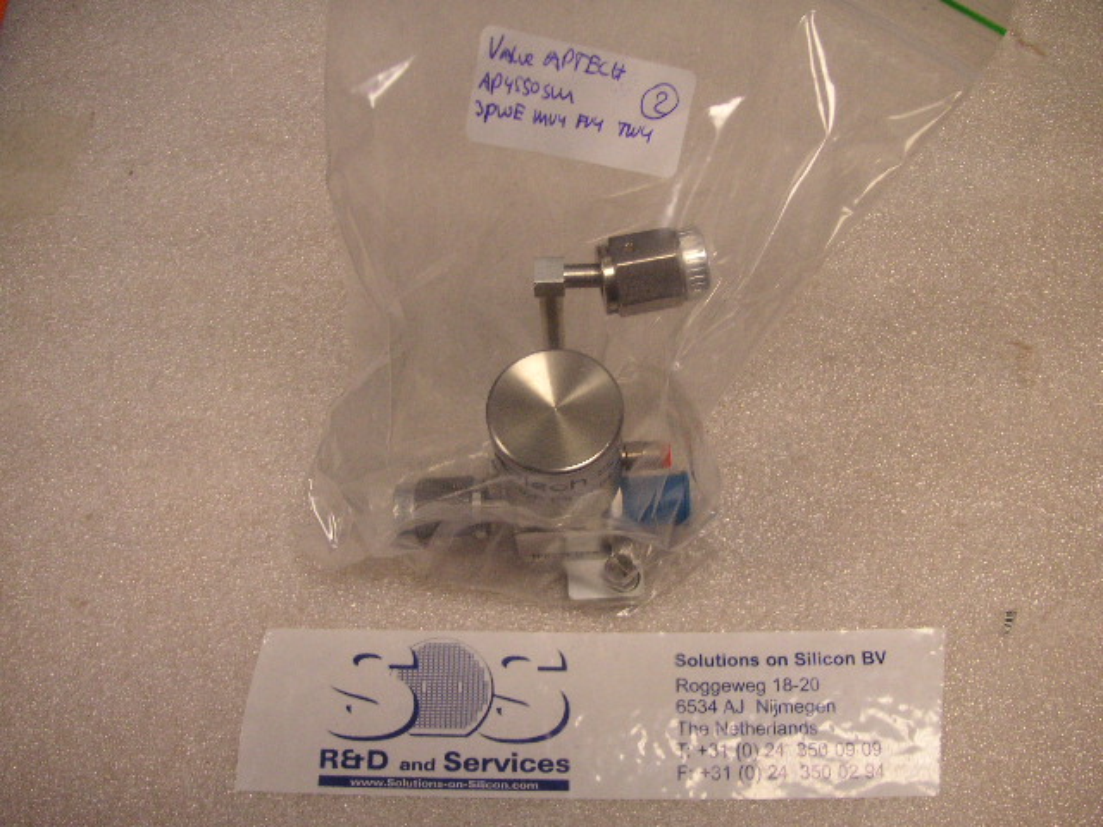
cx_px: 552
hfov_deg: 50.1
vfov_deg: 38.7
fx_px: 1179
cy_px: 414
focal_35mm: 37
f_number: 2.8
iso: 80
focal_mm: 6.1
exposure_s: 1/45
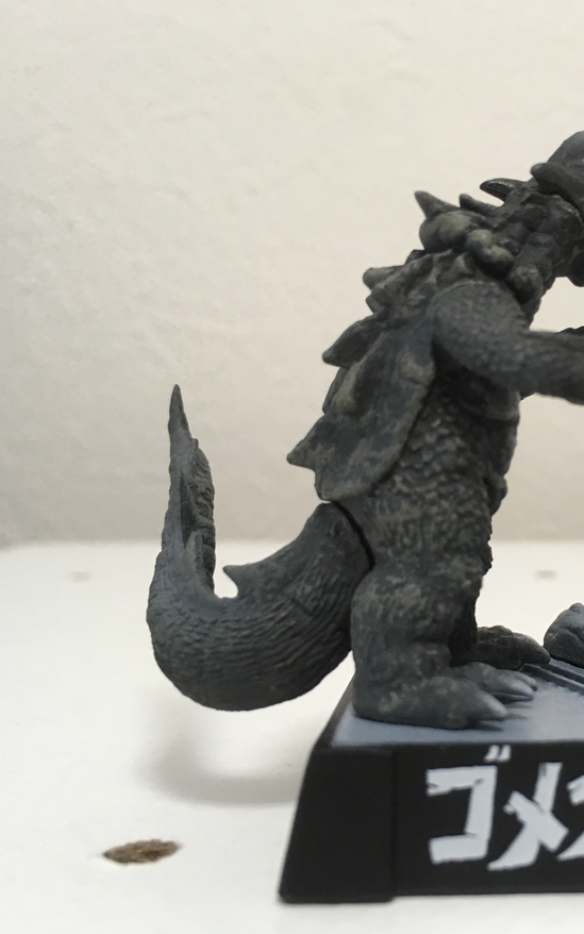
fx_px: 1069
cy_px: 464
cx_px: 574
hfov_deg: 28.8
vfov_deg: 47.2
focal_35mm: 42
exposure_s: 1/30
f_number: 2.2
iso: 80
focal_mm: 4.15
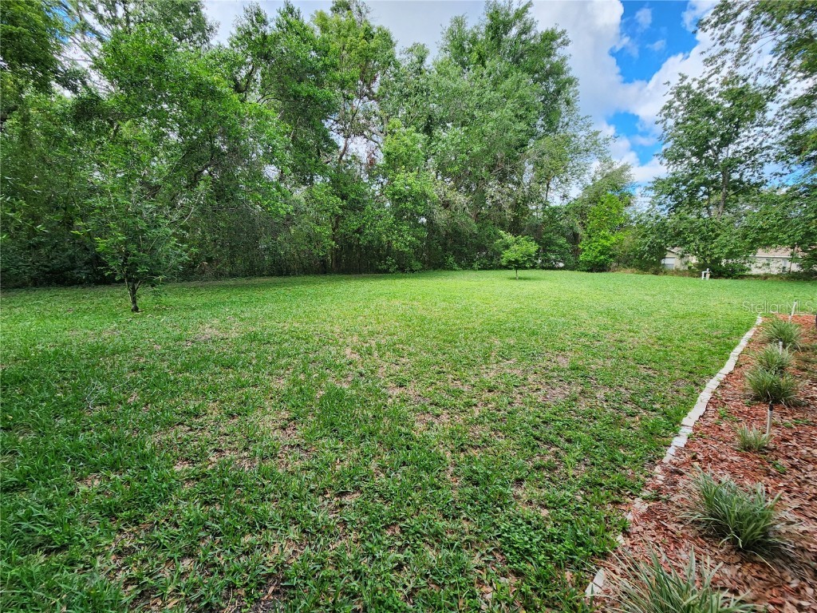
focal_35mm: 13
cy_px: 306
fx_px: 307
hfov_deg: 106.2
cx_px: 408
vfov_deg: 89.9
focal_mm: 2.2
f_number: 2.2
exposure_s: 1/284
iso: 50
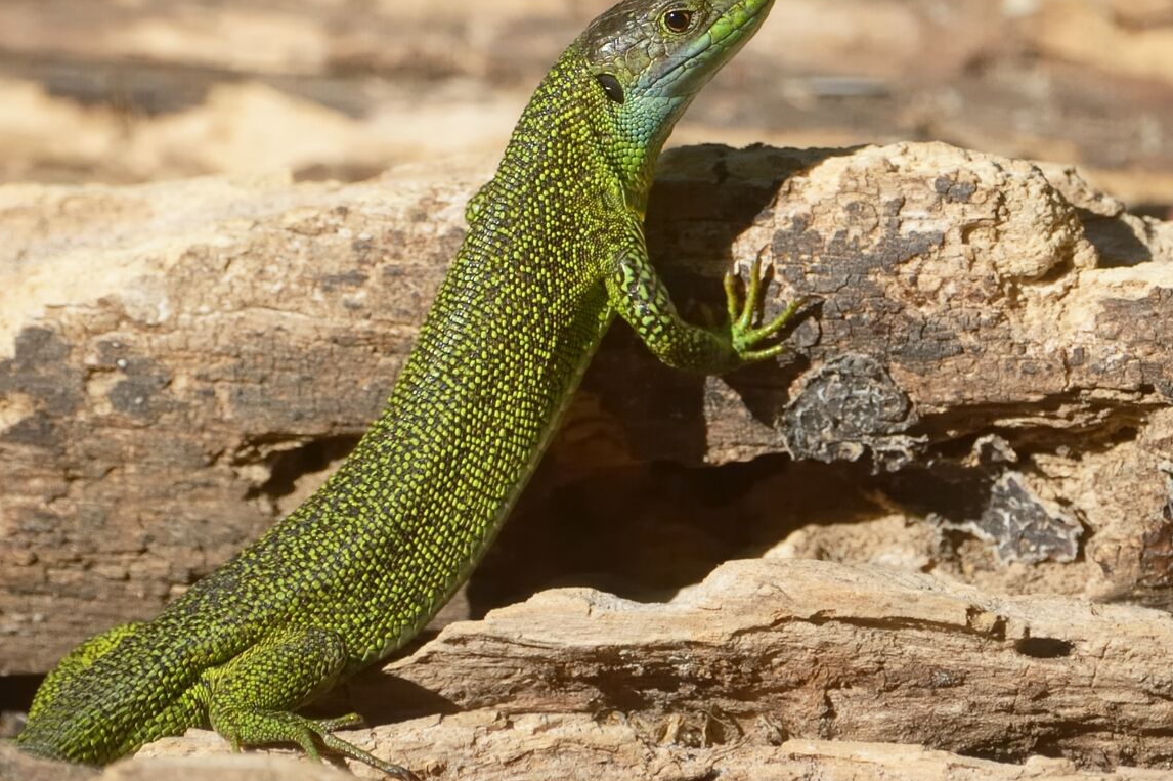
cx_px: 623
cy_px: 378
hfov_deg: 2.5
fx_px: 27292
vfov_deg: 1.6
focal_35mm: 838
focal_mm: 400
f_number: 6.3
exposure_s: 1/1250
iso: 800
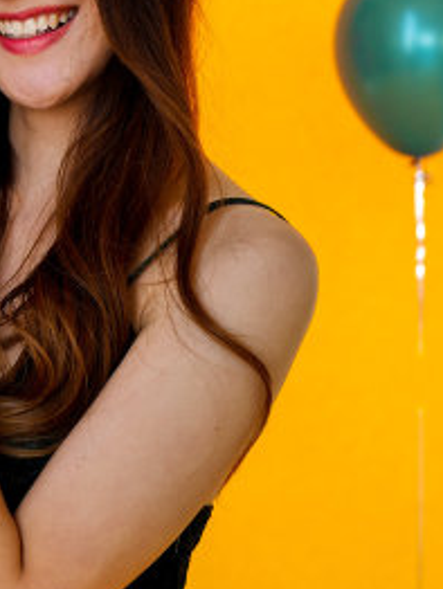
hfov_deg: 12.6
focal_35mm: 117
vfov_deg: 16.6
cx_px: 29
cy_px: 81
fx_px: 1993
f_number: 2.8
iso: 200
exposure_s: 1/100
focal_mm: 25
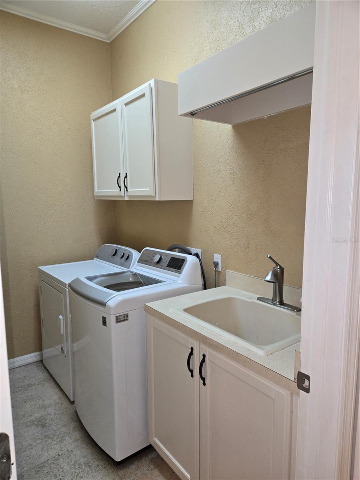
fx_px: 319
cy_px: 240
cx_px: 180
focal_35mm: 23
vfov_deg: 73.9
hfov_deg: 58.9
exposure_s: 1/40
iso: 100
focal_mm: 5.4
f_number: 1.8
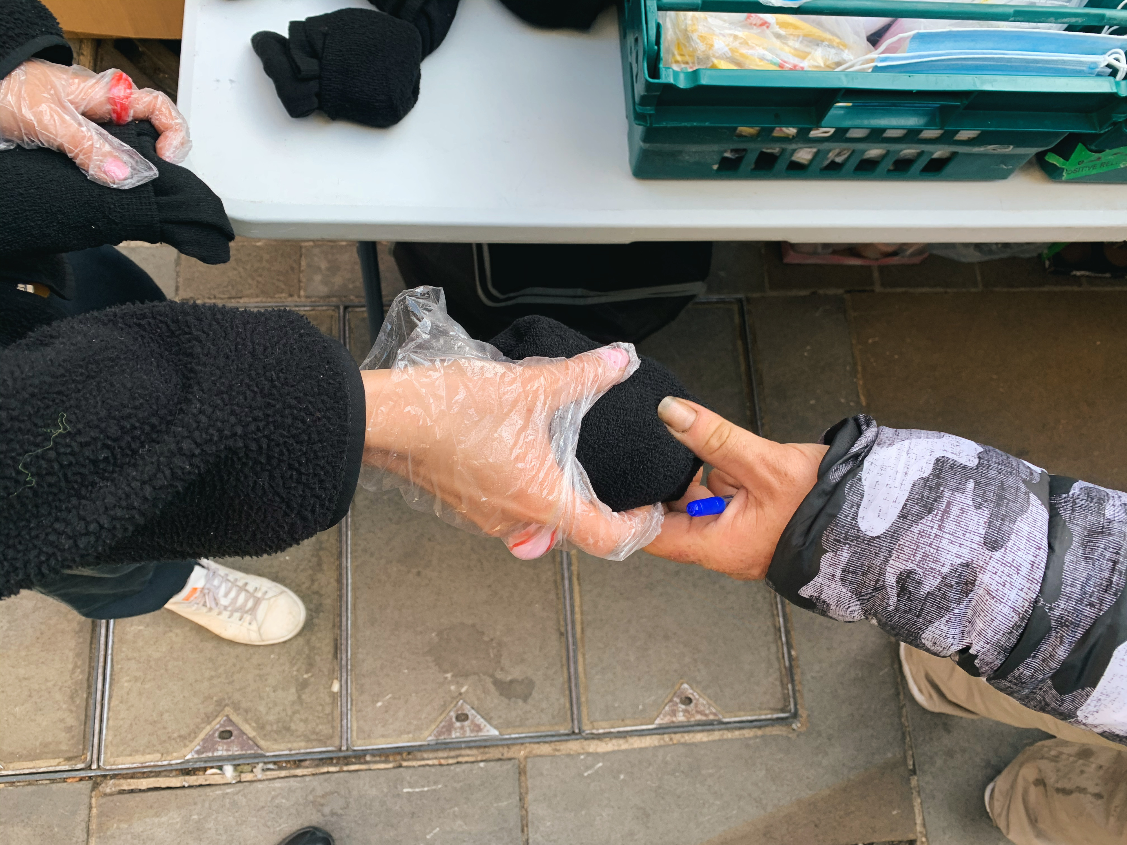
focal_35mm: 26
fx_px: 846
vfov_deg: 53.1
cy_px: 422
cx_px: 564
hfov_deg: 67.3
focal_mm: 4.25
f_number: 1.8
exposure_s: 1/121
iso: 32
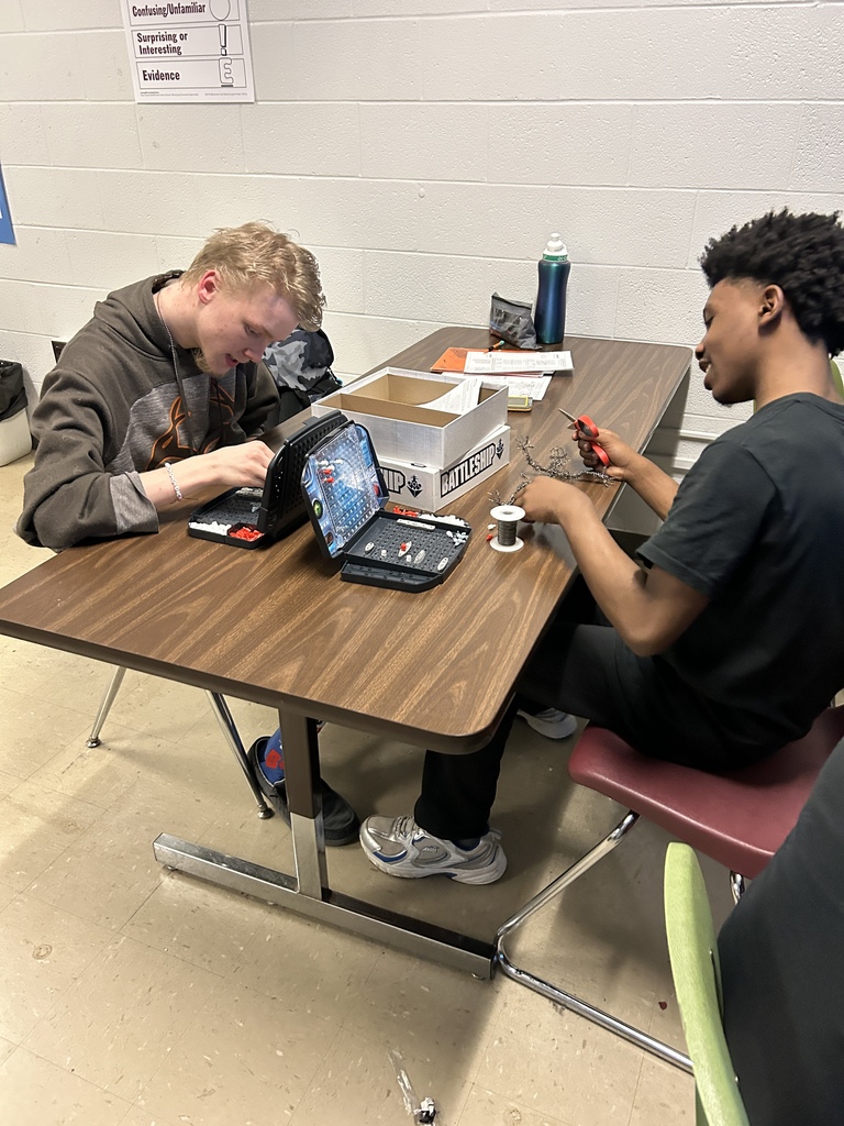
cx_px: 422
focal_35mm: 26
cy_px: 563
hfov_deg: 53.1
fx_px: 845
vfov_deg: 67.3
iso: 500
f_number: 1.5
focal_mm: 5.7
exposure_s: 1/60
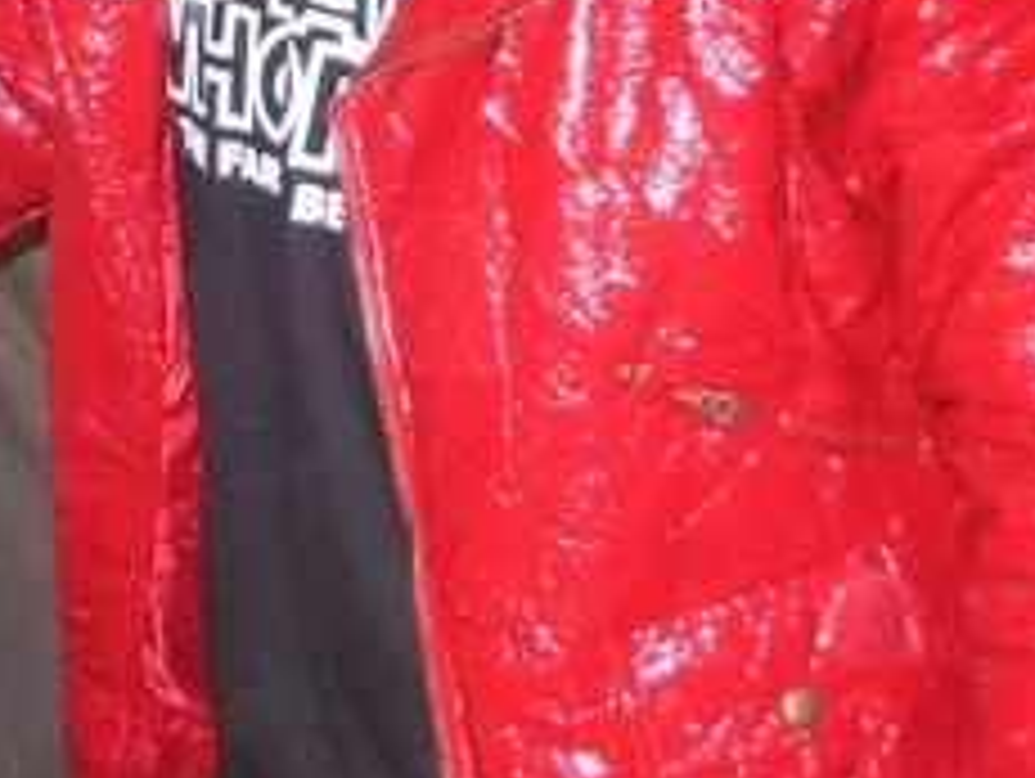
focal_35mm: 146
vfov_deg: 10.2
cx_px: 198
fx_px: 4370
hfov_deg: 13.4
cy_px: 256
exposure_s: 1/15
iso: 200
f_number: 2.6
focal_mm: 5.8
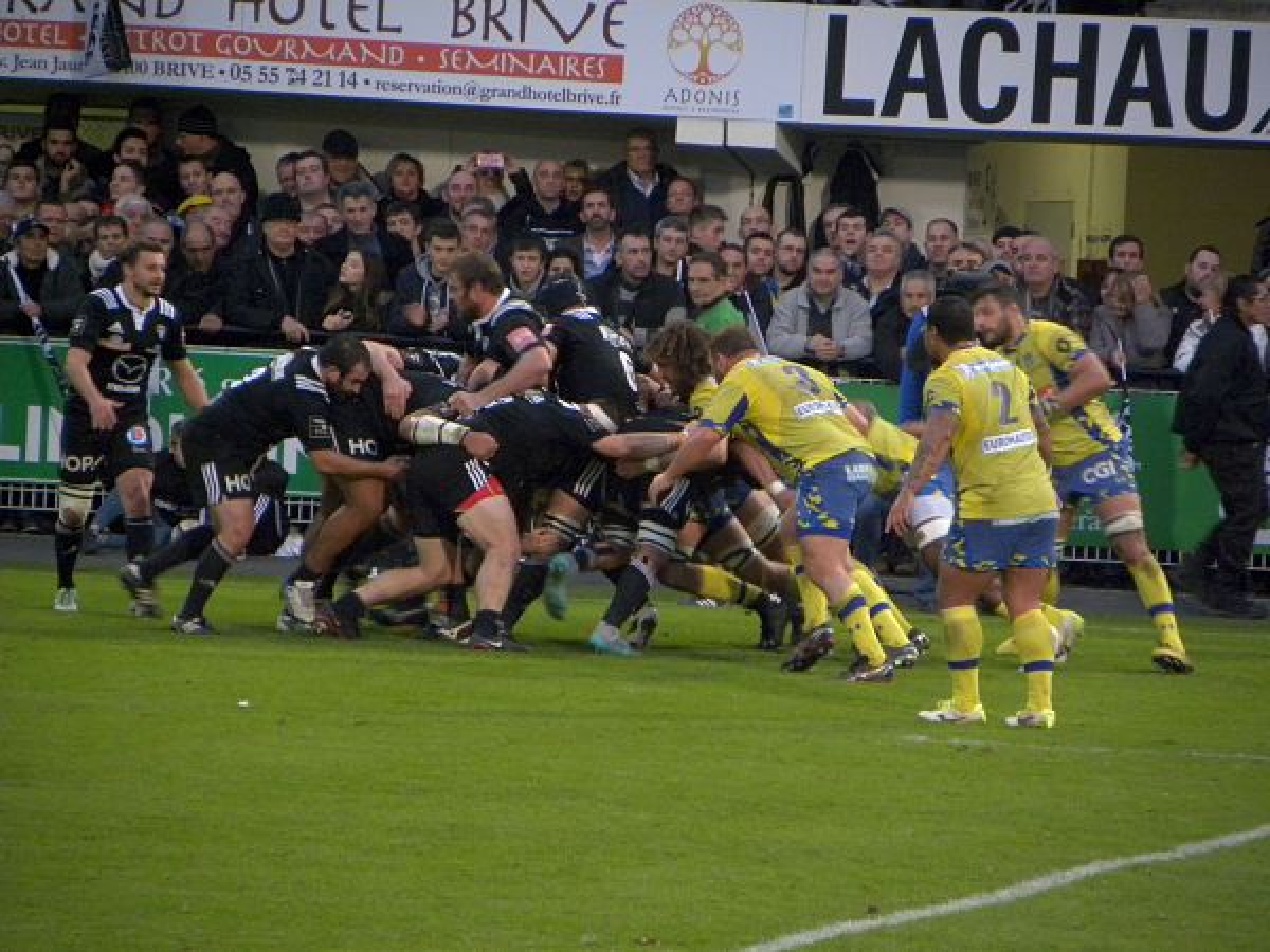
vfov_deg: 3.1
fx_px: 17647
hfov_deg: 4.1
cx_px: 635
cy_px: 476
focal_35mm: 481
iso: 400
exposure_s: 1/65.5
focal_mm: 85.6
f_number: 5
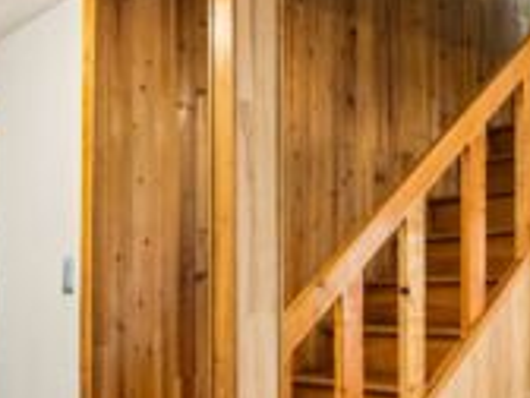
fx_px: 842
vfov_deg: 26.2
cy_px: 305
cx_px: 334
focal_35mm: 55
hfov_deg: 34.7
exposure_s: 1/30
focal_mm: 24
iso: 640
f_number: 8
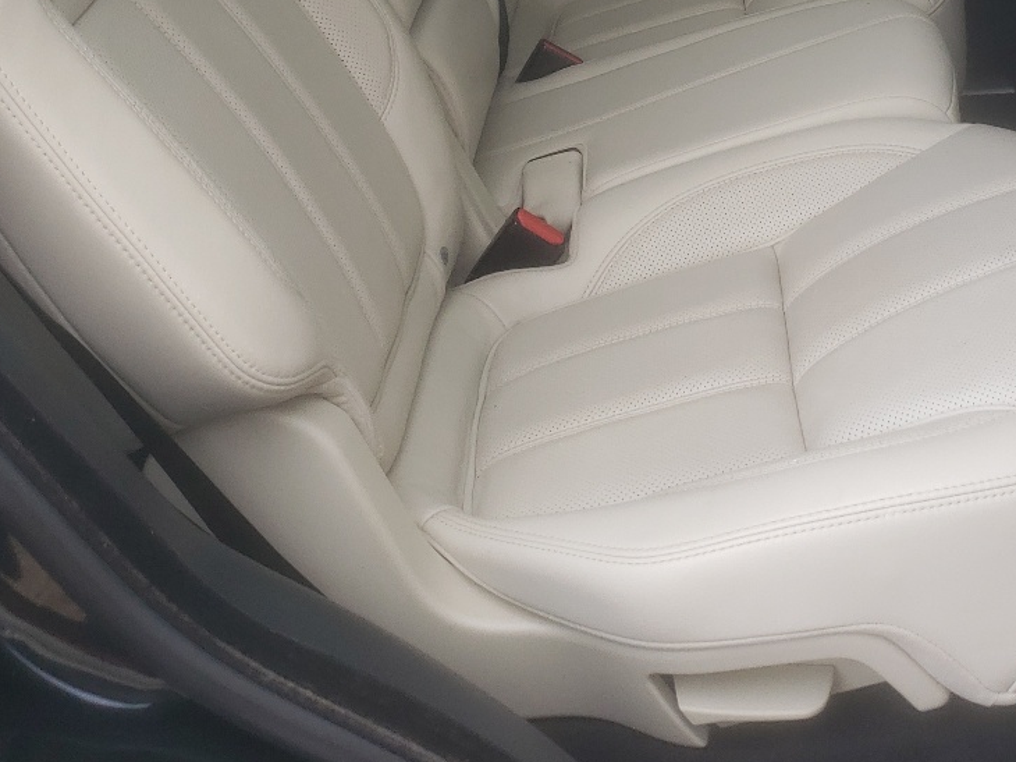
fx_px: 1672
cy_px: -21
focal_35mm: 57
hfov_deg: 33.1
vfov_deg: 24.3
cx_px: 770
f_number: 1.5
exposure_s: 1/345
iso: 50
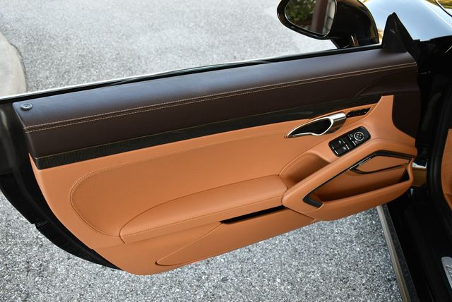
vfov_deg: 36.9
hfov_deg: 53.1
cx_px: 226
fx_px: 452
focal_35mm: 36
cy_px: 151
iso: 400
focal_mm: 18
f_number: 4
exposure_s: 1/250
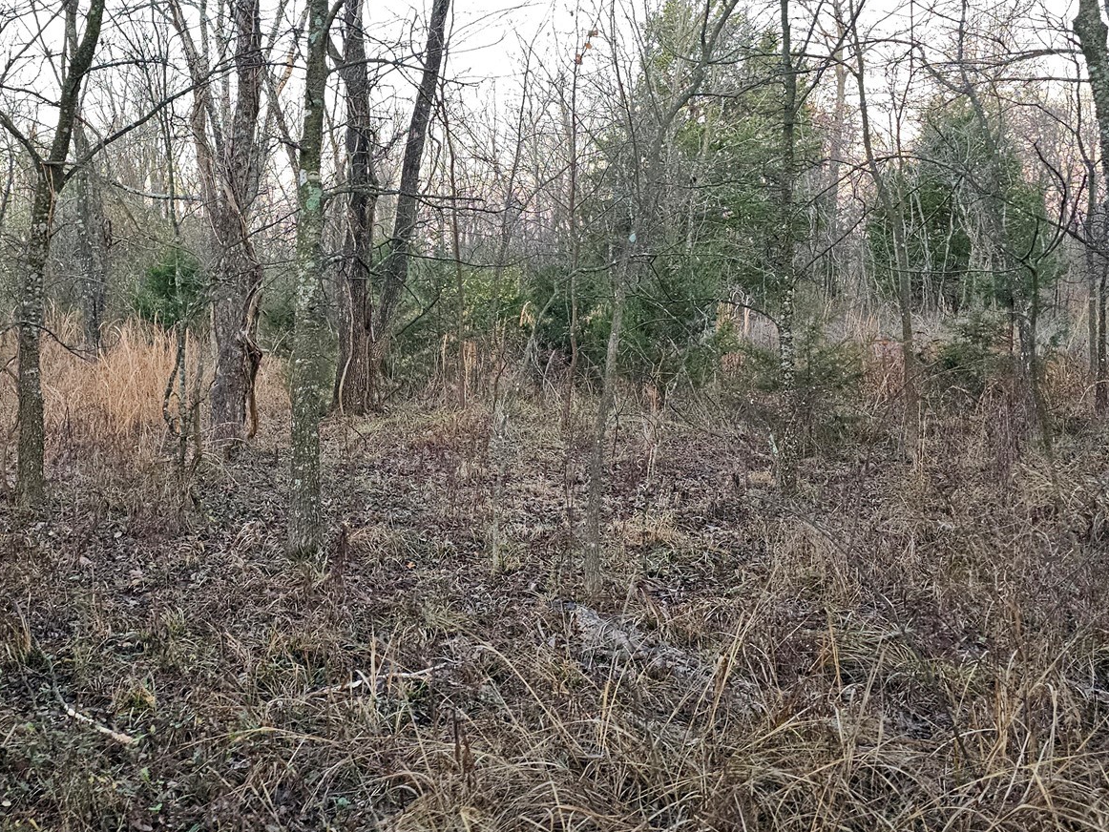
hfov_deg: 47.4
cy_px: 387
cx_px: 296
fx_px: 1218
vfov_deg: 37.7
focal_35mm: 38
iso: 400
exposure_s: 1/120
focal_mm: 6.3
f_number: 1.7
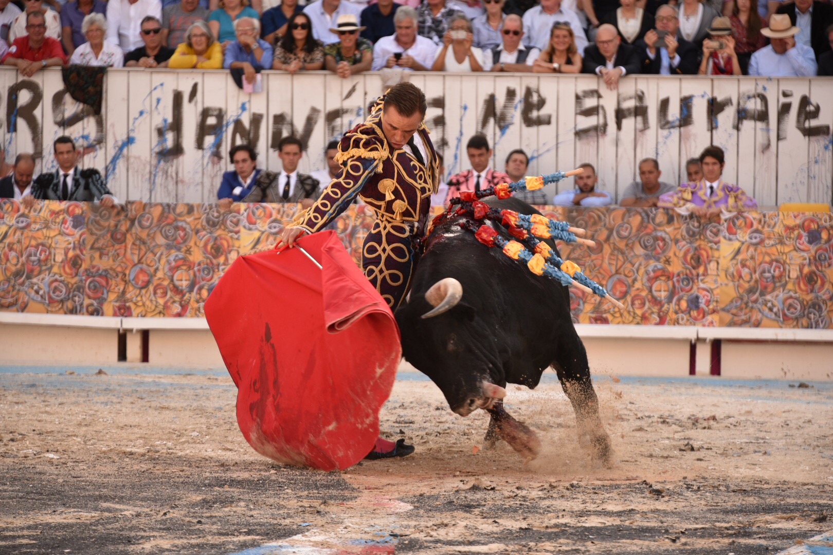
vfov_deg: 7.6
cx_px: 416
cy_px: 278
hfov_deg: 11.4
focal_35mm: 180
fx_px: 4165
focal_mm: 180
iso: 400
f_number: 5.6
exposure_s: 1/500
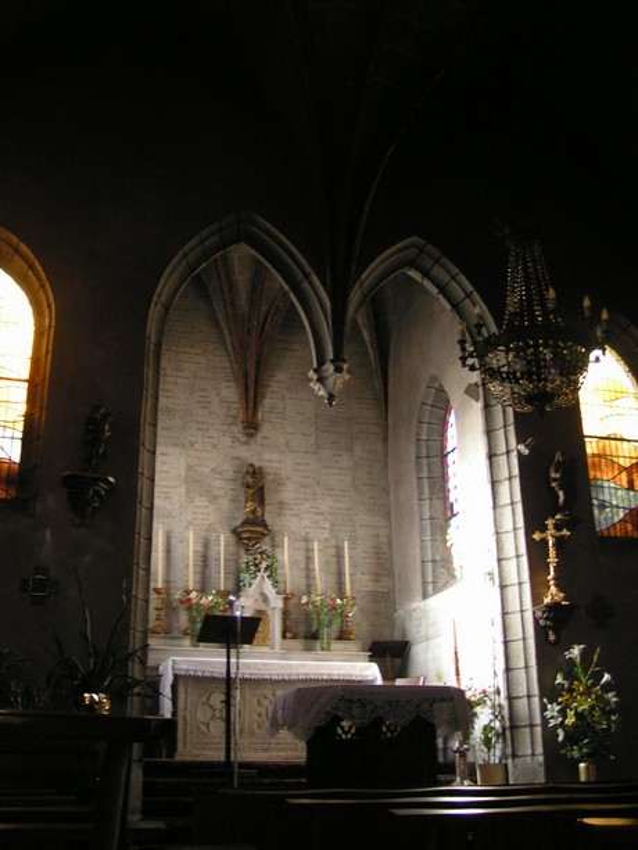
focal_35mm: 38
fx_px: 934
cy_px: 425
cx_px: 319
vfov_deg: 49.0
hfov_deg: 37.7
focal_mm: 5.8
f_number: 2.8
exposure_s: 1/10
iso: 200
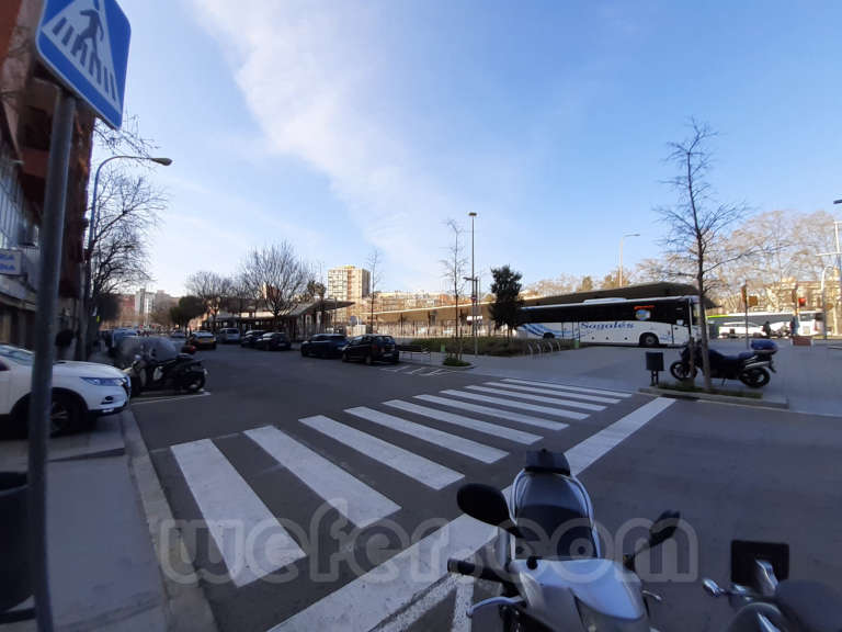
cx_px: 421
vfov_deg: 89.9
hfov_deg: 106.2
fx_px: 316
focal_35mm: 13
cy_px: 316
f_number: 2.2
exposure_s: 1/719
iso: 40
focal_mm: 1.13
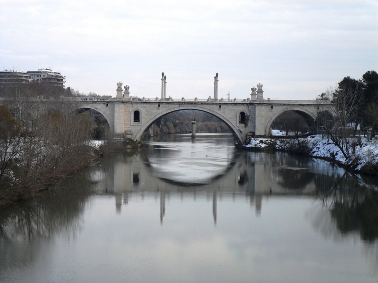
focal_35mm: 74
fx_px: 808
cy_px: 142
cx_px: 189
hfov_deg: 26.3
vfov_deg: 19.9
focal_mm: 13.2
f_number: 3.9
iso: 100
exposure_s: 1/1000
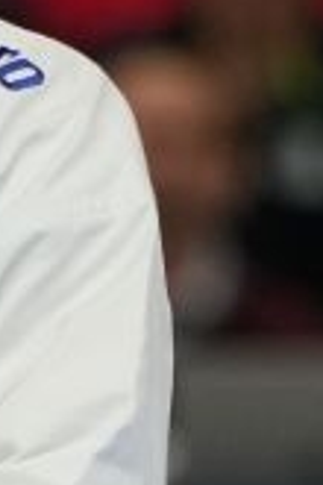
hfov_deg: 0.7
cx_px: -514
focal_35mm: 1919
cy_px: 1135
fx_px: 25825
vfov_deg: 1.1
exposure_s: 1/500
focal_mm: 176
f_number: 2.8
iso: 1000
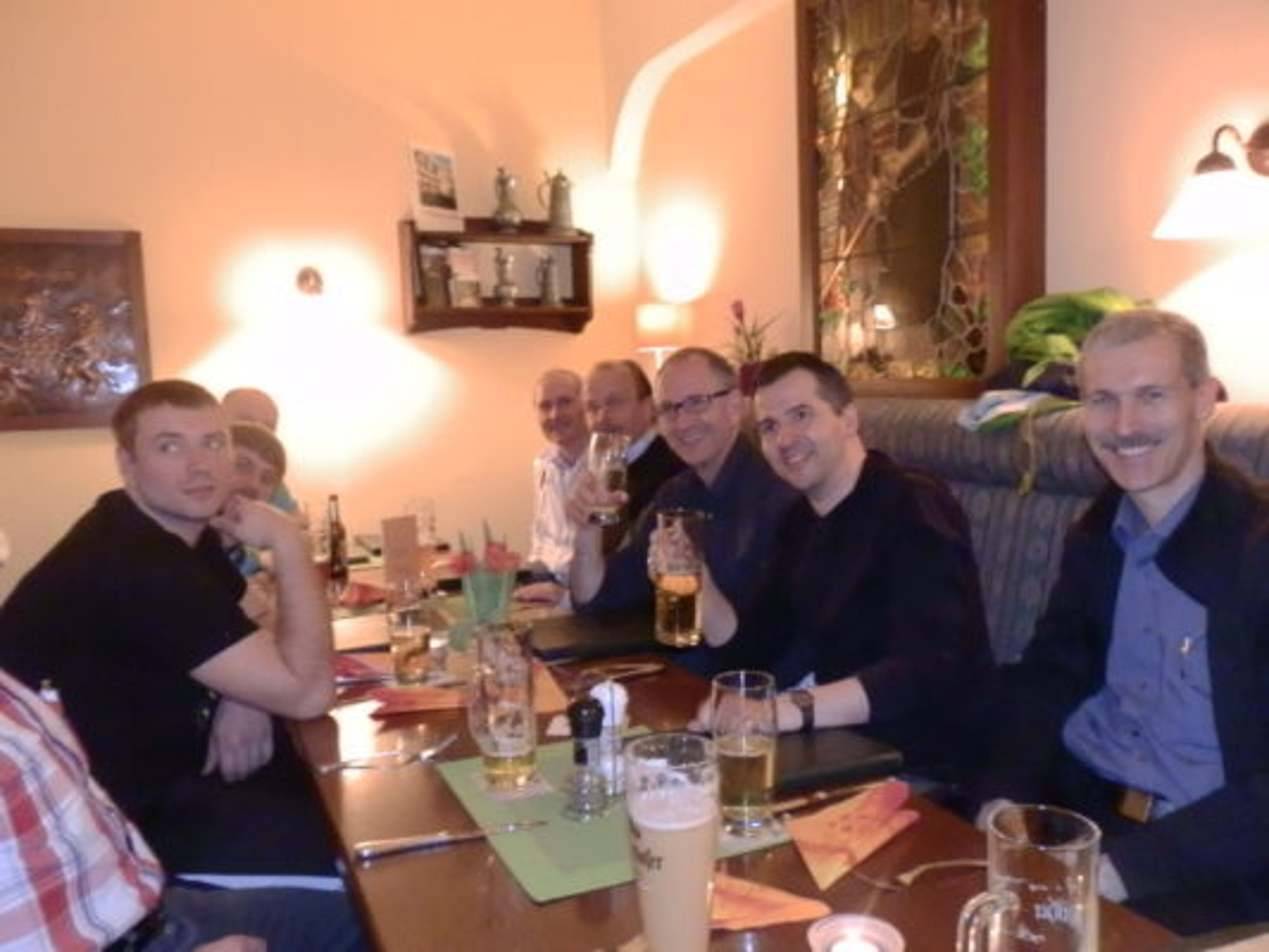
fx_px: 1027
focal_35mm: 28
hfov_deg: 63.4
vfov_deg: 49.8
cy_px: 476
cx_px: 634
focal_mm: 5
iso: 800
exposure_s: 1/10
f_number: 3.1
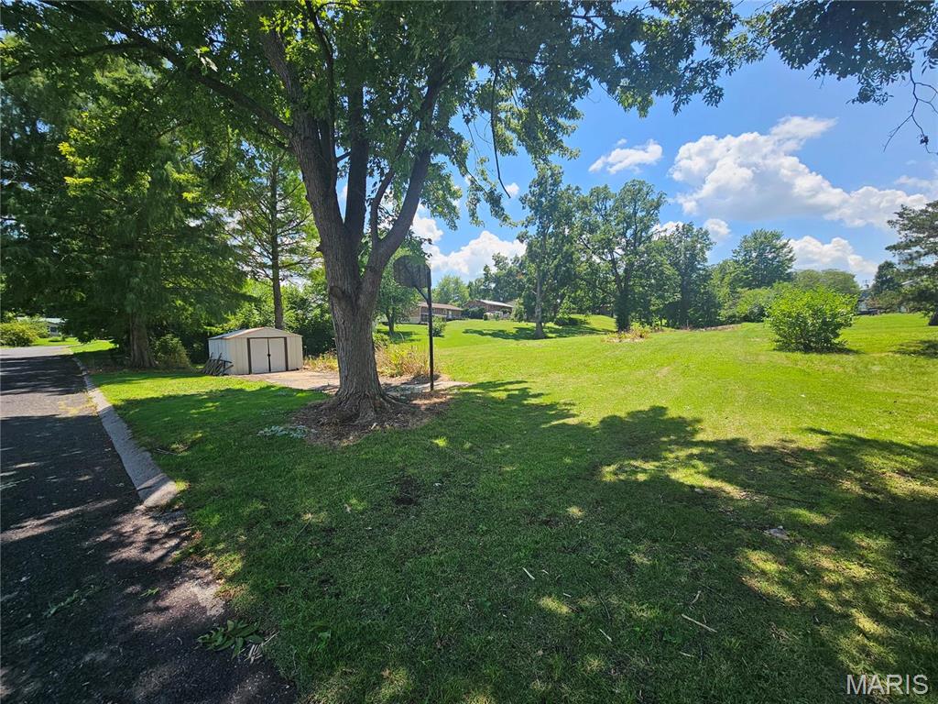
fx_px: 352
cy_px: 352
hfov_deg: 106.2
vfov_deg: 89.9
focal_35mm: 13
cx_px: 469
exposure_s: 1/1139
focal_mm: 2.2
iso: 50
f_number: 2.2
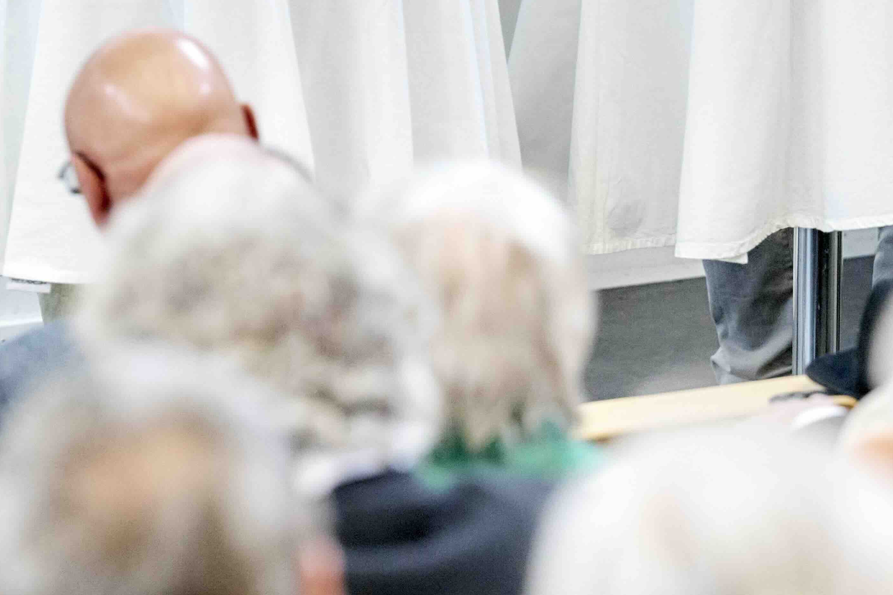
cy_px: -100
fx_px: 9177
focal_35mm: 370
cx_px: 444
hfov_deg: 5.6
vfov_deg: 3.7
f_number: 3.2
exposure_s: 1/250
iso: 3200
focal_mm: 125
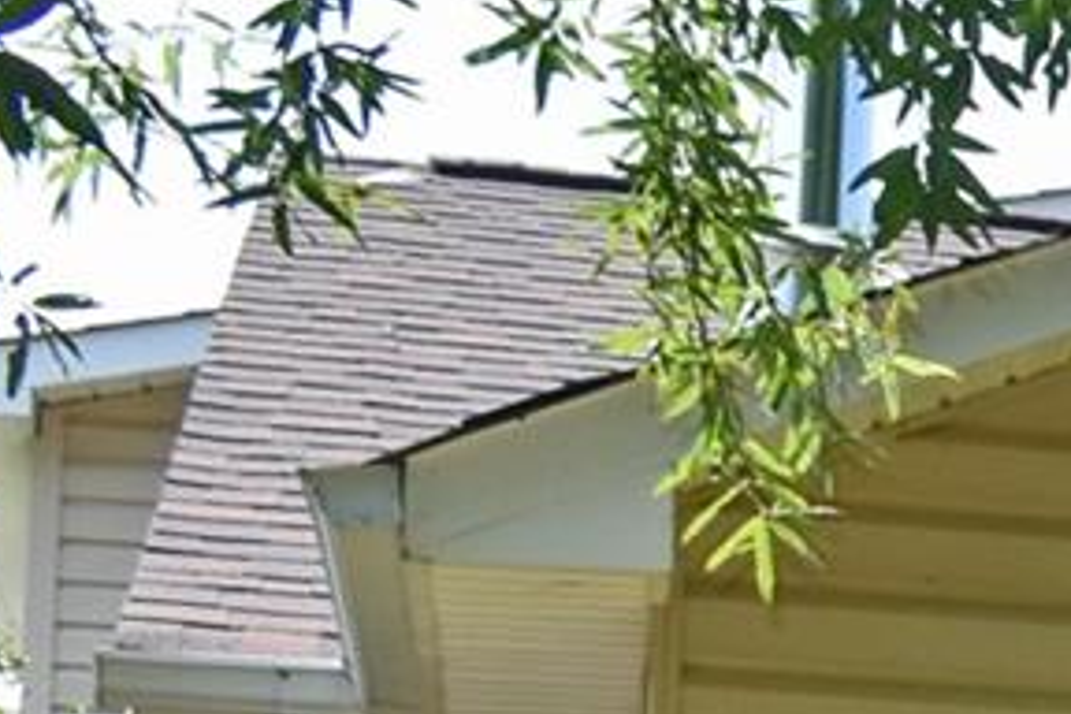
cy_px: 1556
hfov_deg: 8.9
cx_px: 3157
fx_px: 5712
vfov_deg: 6.9
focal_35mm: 192
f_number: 7.1
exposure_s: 1/200
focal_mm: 18
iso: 100
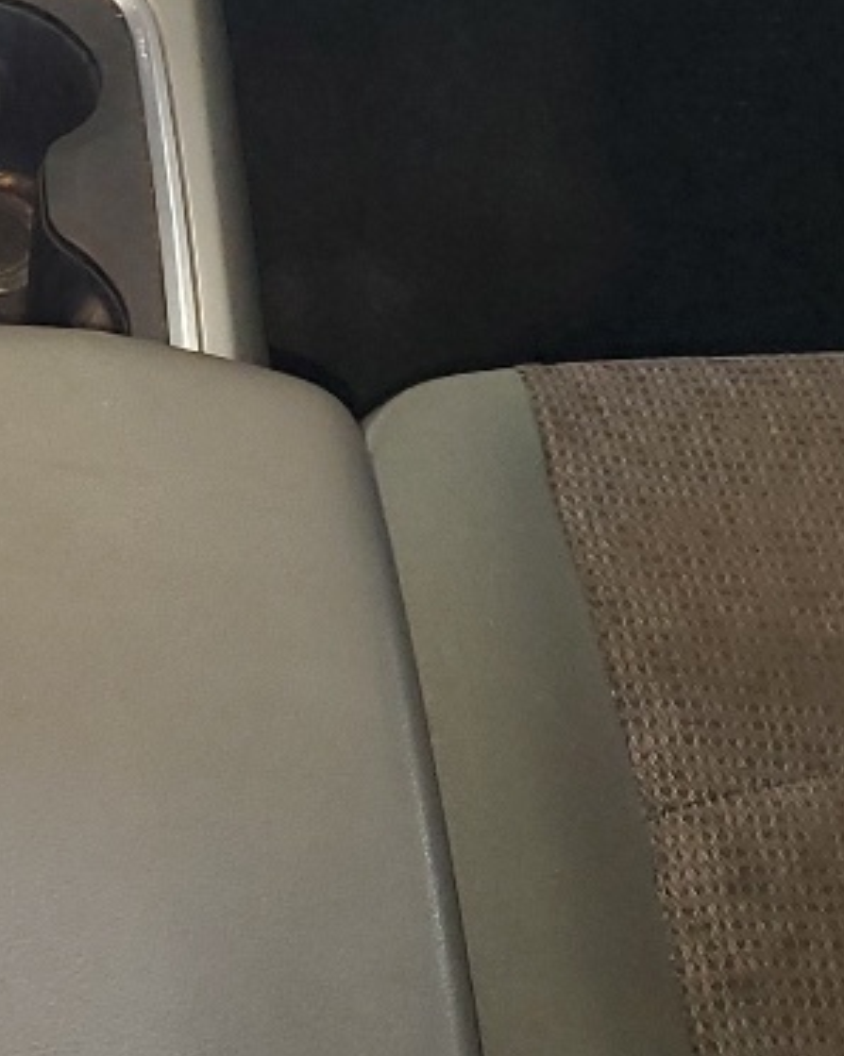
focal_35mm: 109
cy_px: -3
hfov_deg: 13.5
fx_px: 3406
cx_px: -306
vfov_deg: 17.2
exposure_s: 1/24
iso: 125
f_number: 1.5
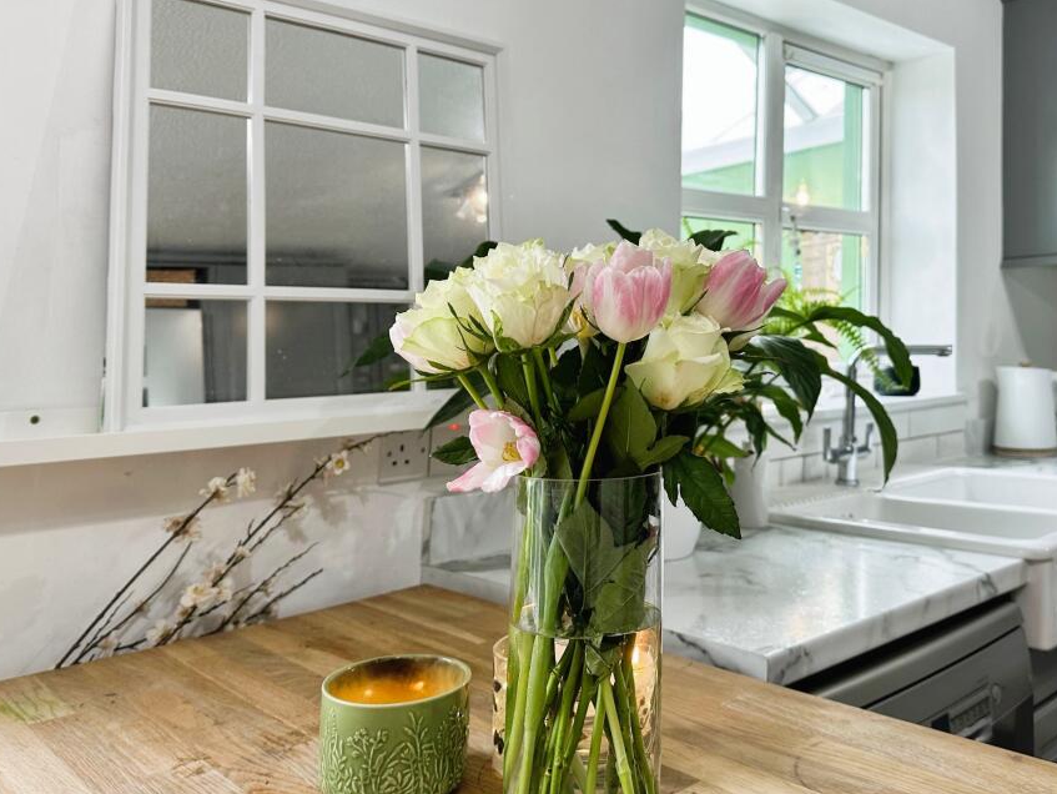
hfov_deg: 61.5
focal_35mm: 29
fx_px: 886
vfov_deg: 48.2
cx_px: 583
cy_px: 417
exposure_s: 1/100
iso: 125
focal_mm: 6.86
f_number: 1.78
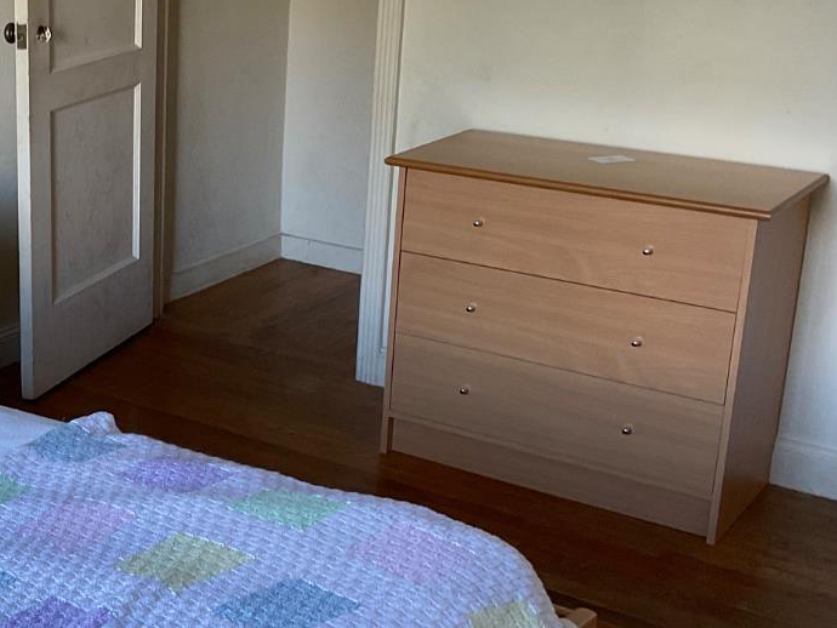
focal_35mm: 63
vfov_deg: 23.3
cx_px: 72
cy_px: 282
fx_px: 1524
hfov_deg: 29.4
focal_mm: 3
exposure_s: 1/60
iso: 50
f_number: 1.8
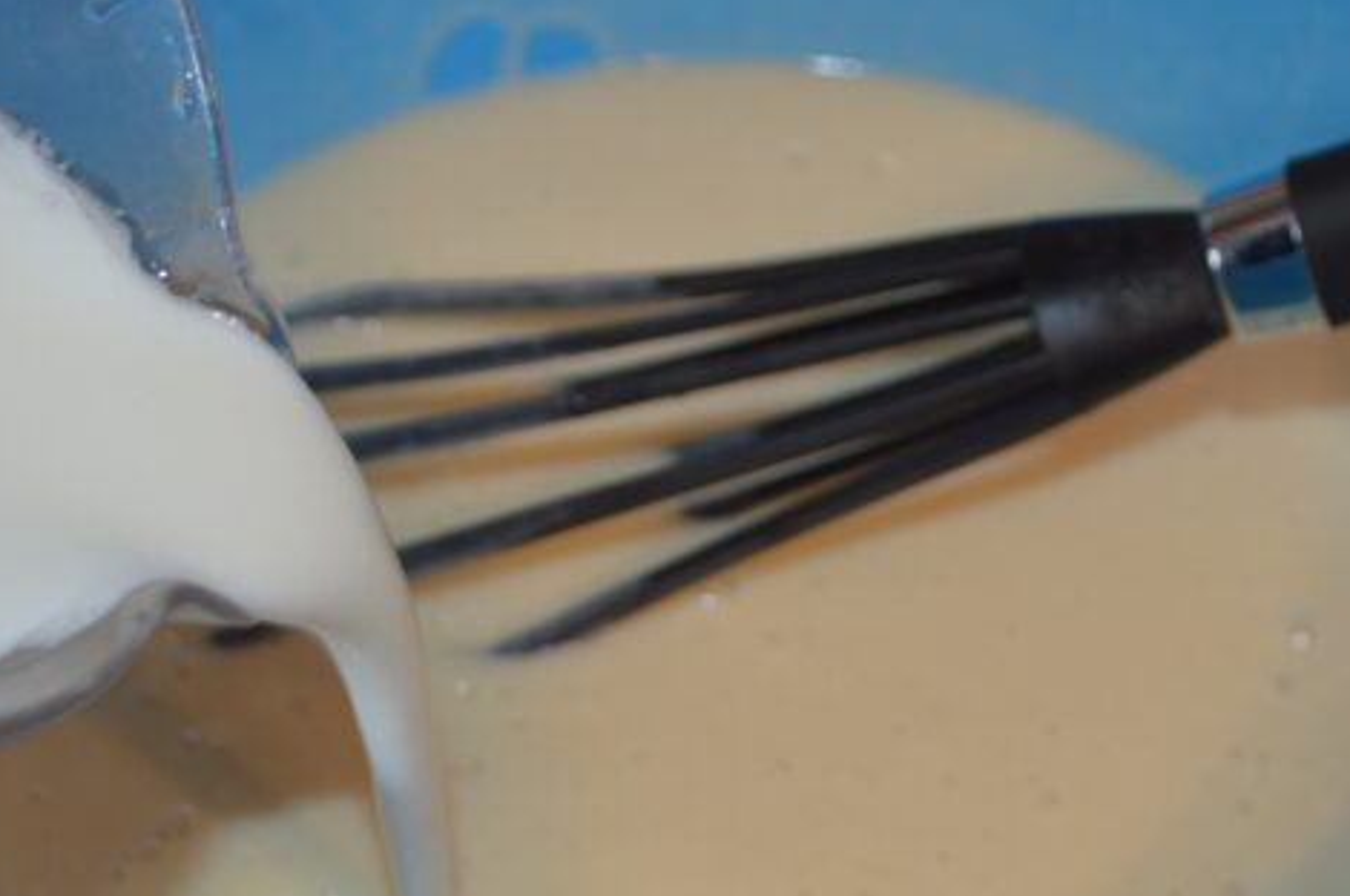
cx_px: 885
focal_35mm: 76
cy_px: 599
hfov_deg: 26.6
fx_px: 2846
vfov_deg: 17.8
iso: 400
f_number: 5
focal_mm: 34
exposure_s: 1/15
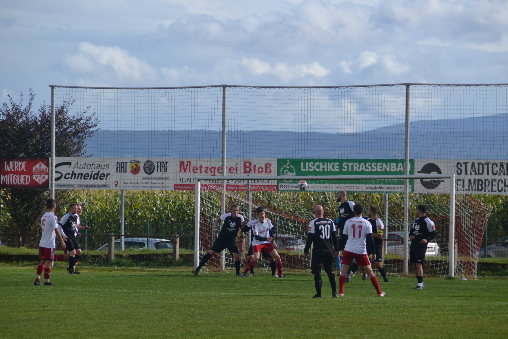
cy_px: 170
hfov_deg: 6.9
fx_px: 4233
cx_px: 254
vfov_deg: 4.6
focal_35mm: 300
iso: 400
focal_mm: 200
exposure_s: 1/1000
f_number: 6.3
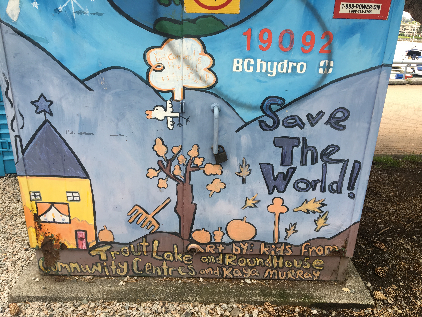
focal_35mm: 29
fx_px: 354
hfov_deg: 61.7
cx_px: 211
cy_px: 158
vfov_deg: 48.2
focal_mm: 4.15
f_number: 2.2
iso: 25
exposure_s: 1/120
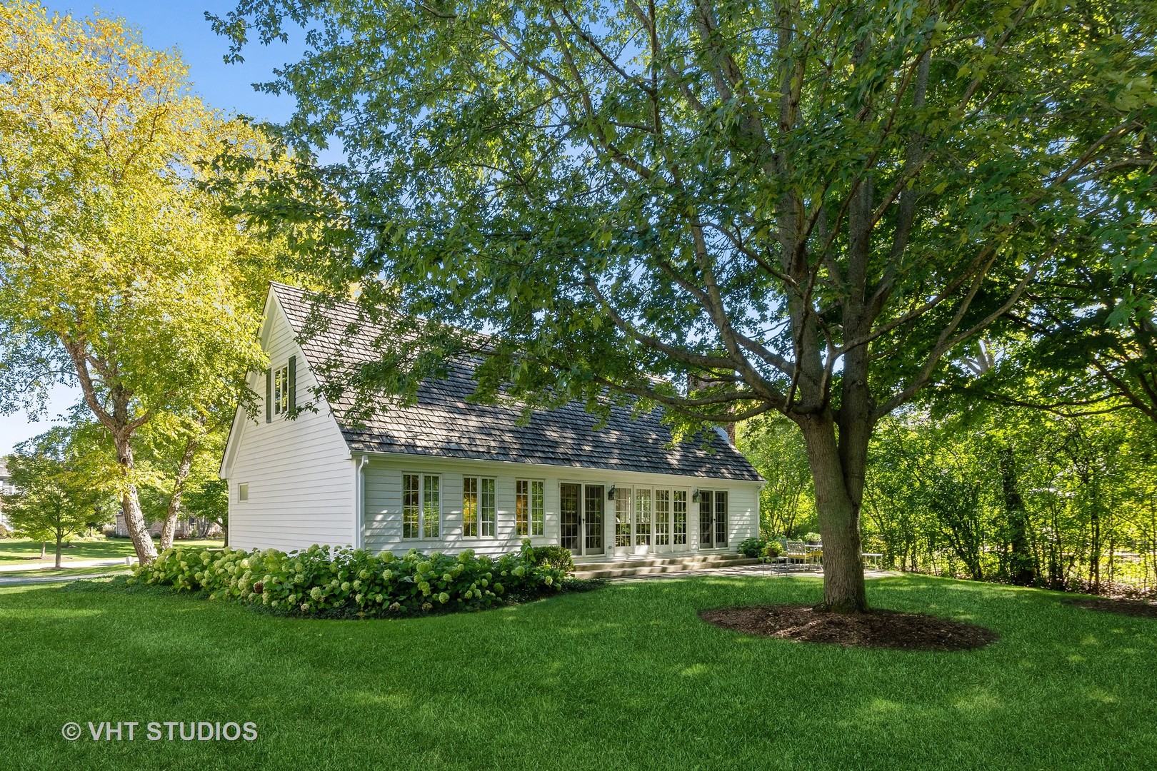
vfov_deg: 67.4
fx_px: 578
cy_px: 386
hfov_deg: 90.0
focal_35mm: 18
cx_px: 578
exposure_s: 1/100
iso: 200
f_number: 10
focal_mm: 12
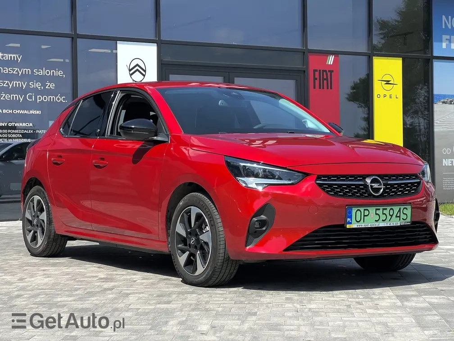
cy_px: 170
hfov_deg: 25.3
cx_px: 227
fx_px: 1010
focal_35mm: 77
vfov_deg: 19.1
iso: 32
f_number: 2.8
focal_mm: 9
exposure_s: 1/444
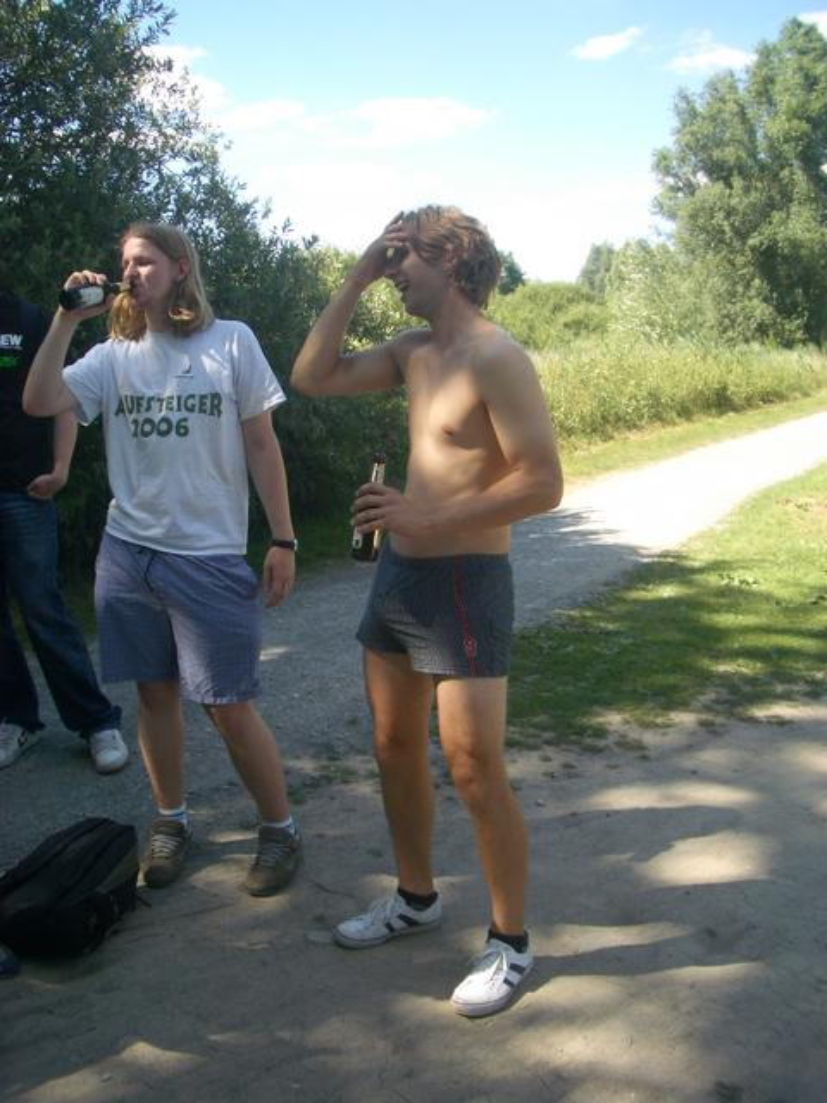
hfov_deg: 40.7
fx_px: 1115
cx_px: 414
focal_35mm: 35
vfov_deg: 52.6
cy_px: 552
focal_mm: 5.8
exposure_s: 1/160
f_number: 4.3
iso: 50
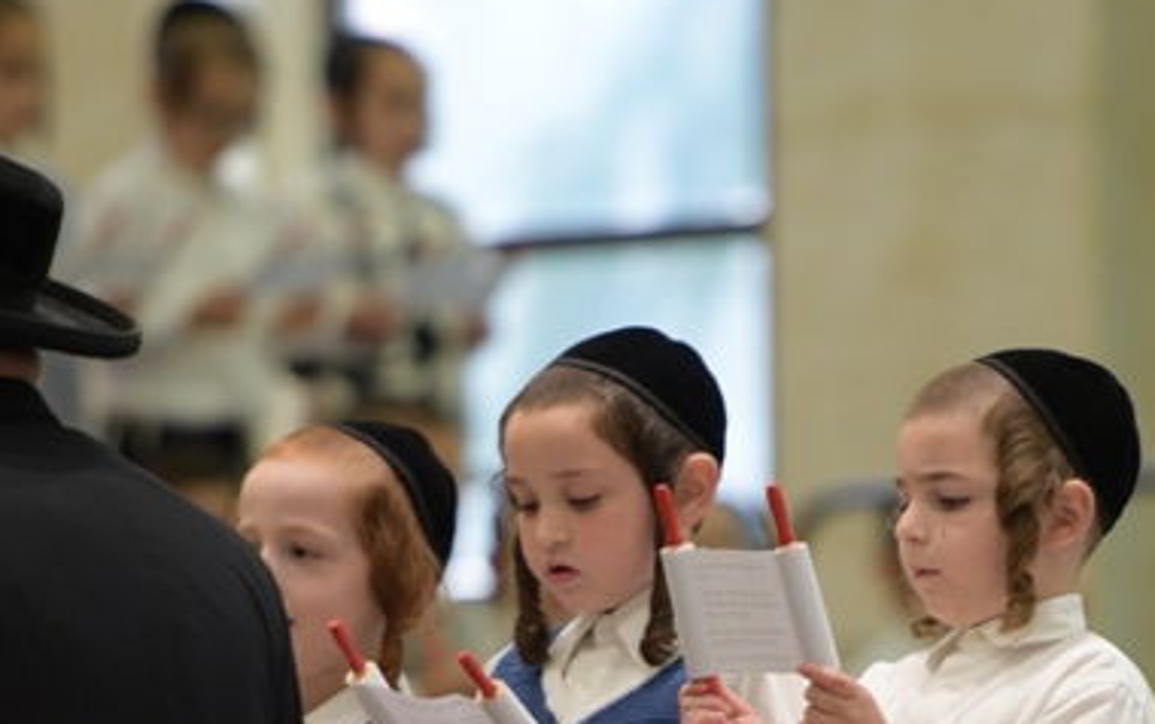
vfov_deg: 2.4
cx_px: 581
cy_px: 656
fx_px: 17291
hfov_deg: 3.8
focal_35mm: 549
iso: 500
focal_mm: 200
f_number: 2.8
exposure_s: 1/125
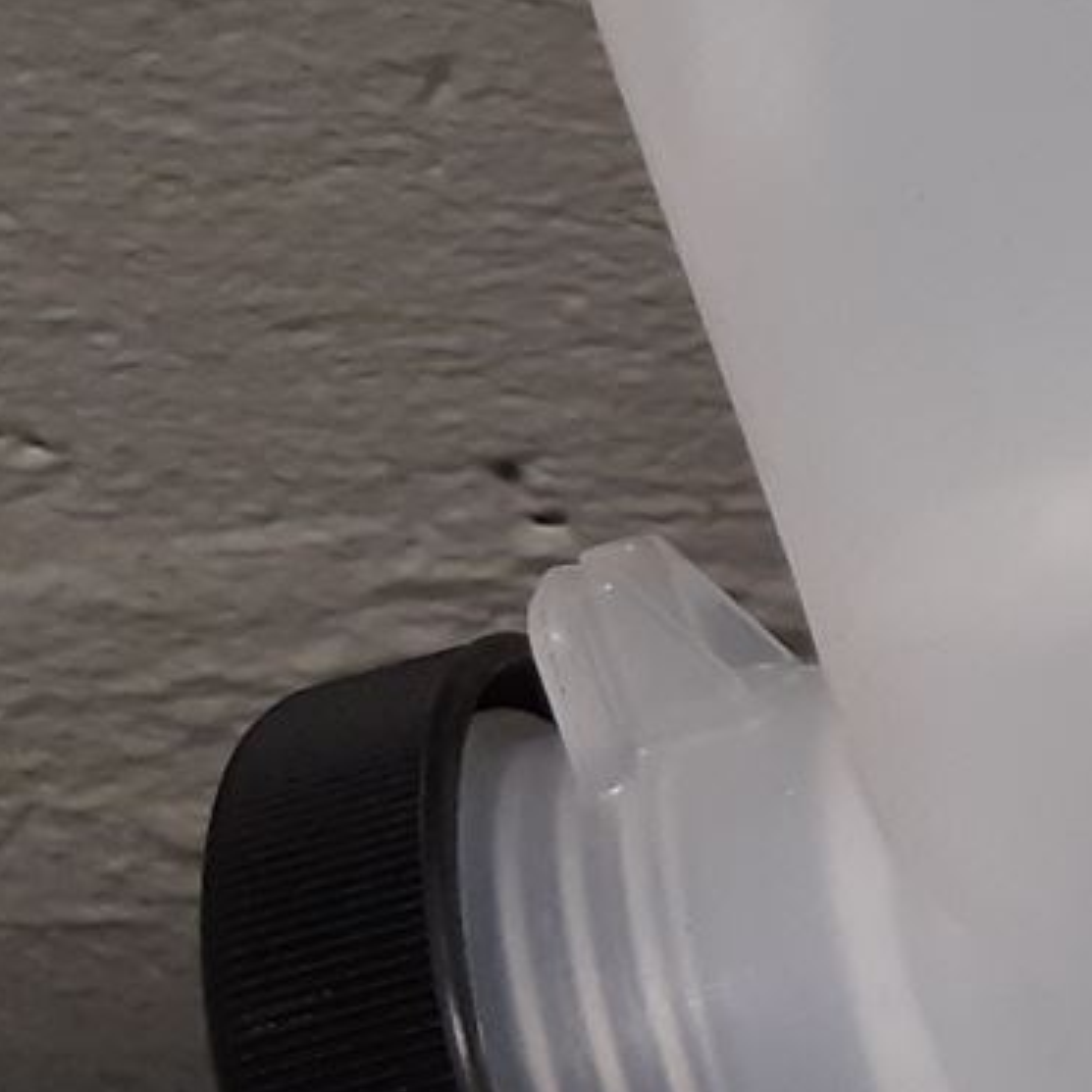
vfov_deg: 13.7
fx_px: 4533
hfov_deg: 11.6
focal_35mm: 127
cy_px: 701
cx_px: 2525
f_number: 1.7
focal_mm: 3.93
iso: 100
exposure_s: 1/50
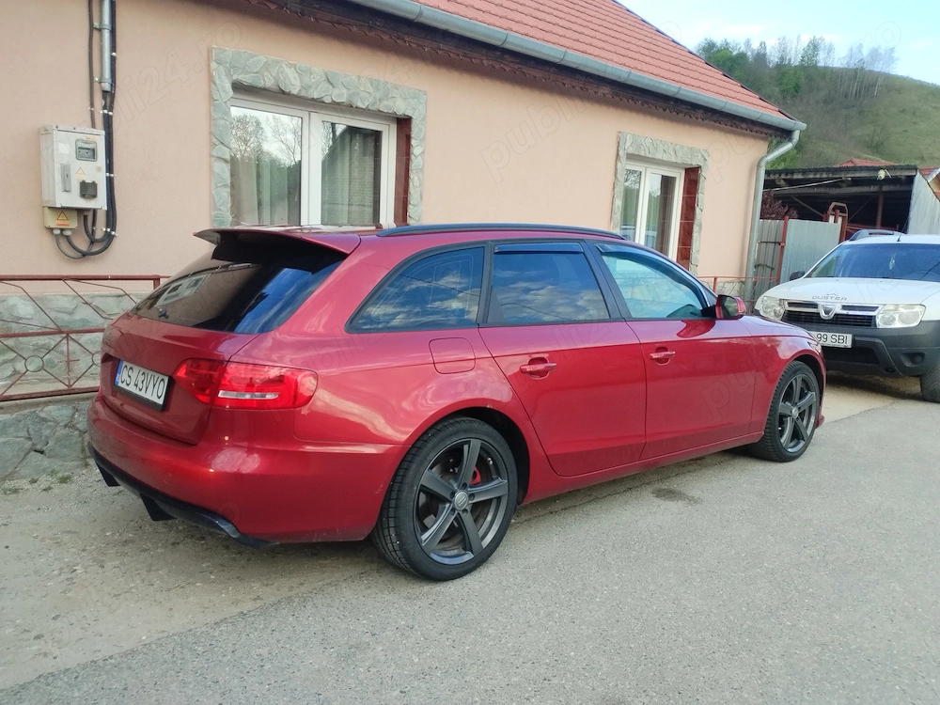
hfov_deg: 67.3
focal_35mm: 26
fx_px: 706
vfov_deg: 53.1
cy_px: 352
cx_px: 470
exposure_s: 1/240
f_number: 1.8
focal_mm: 4.25
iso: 100
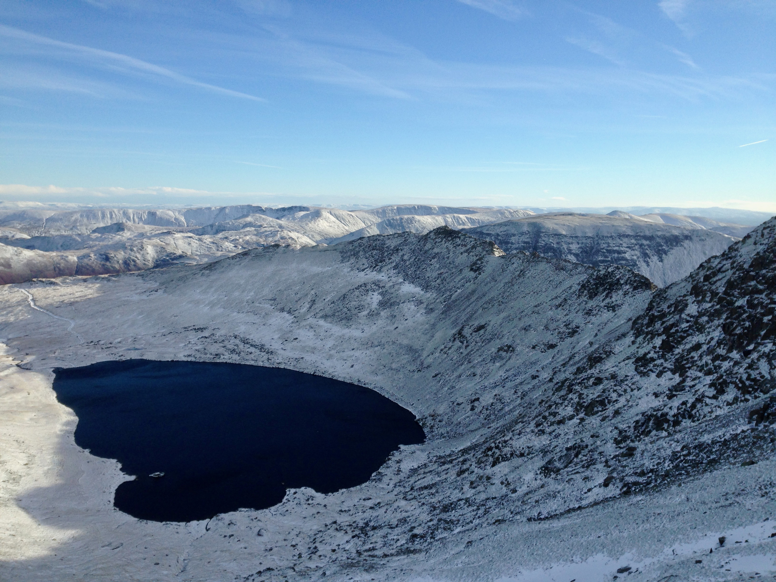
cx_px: 388
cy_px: 291
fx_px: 740
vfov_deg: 42.9
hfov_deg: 55.4
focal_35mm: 33
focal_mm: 4.12
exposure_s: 1/1595
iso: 50
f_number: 2.4
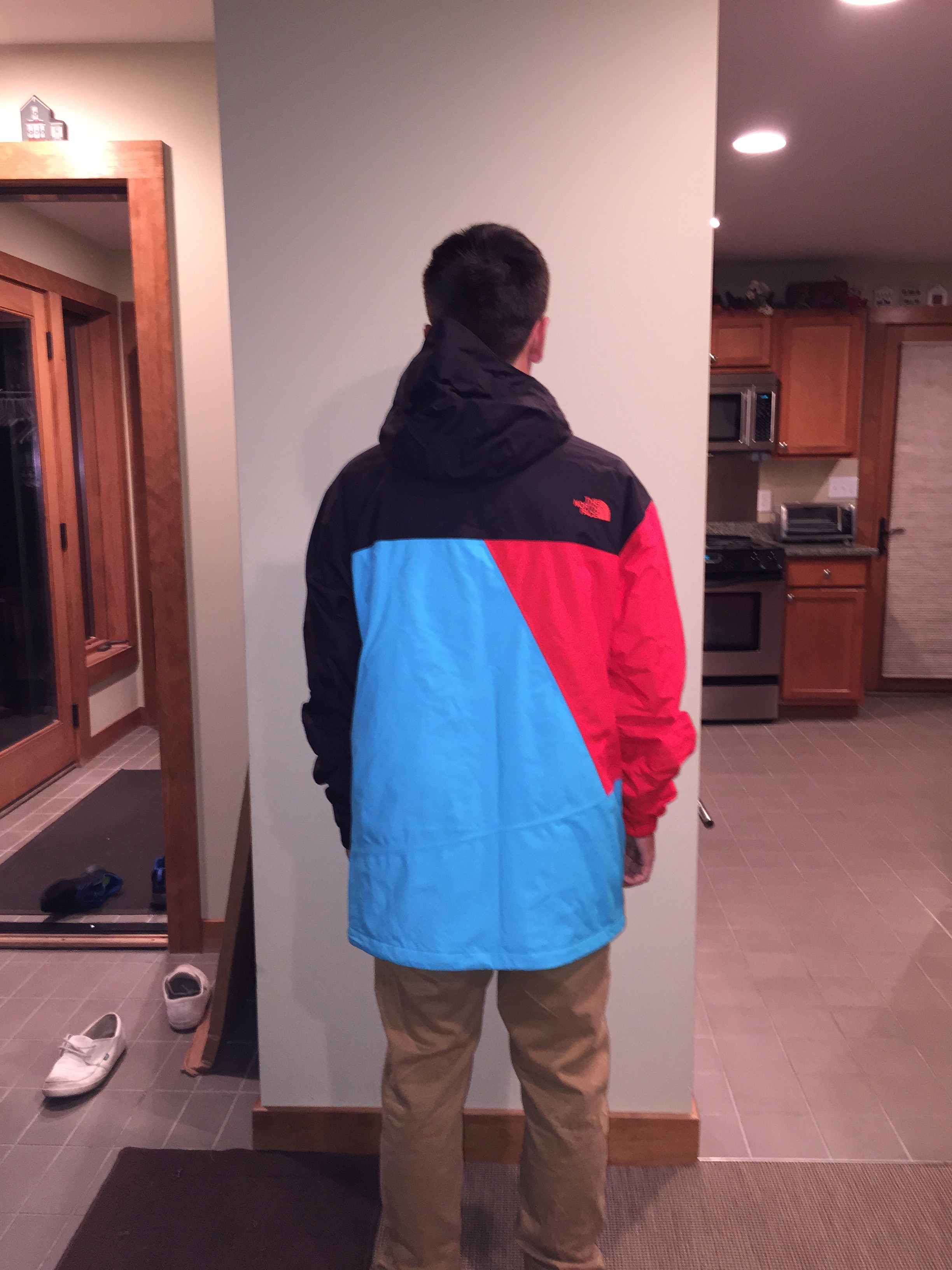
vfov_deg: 61.7
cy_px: 635
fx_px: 1063
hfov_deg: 48.2
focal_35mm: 29
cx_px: 476
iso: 100
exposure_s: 1/16
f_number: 2.2
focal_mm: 4.15
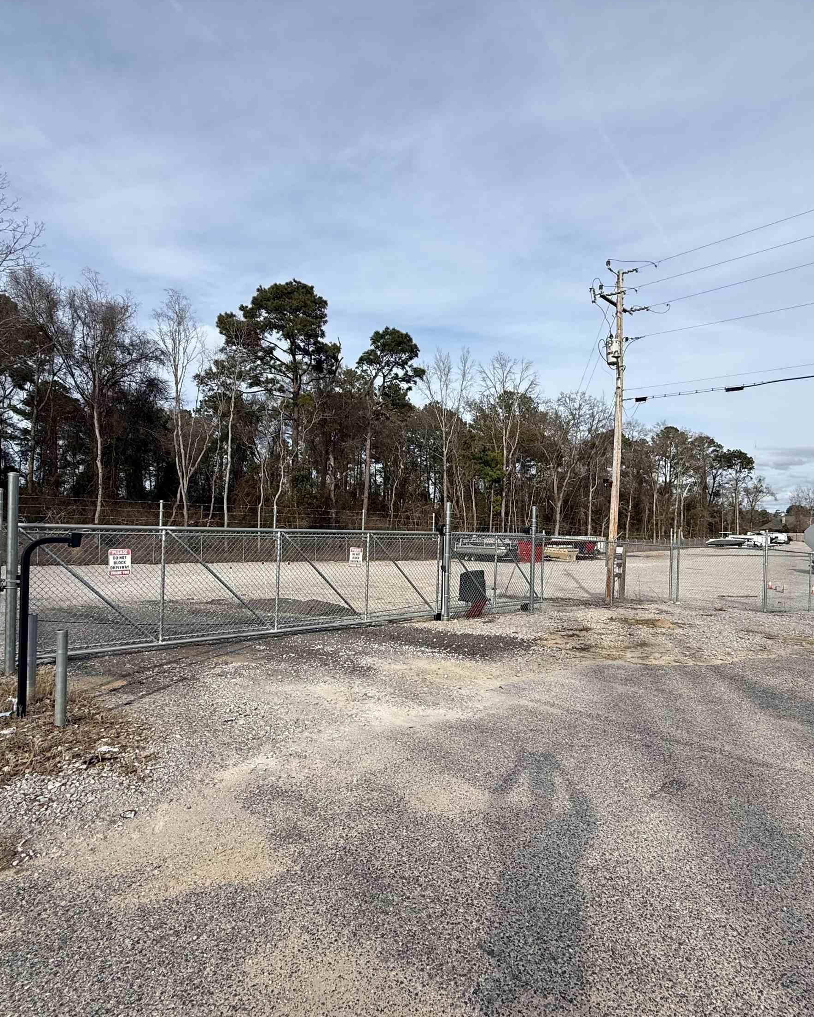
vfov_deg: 83.2
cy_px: 525
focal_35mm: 19
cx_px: 472
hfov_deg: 70.4
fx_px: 572
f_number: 2.2
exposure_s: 1/1698
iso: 50
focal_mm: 2.22
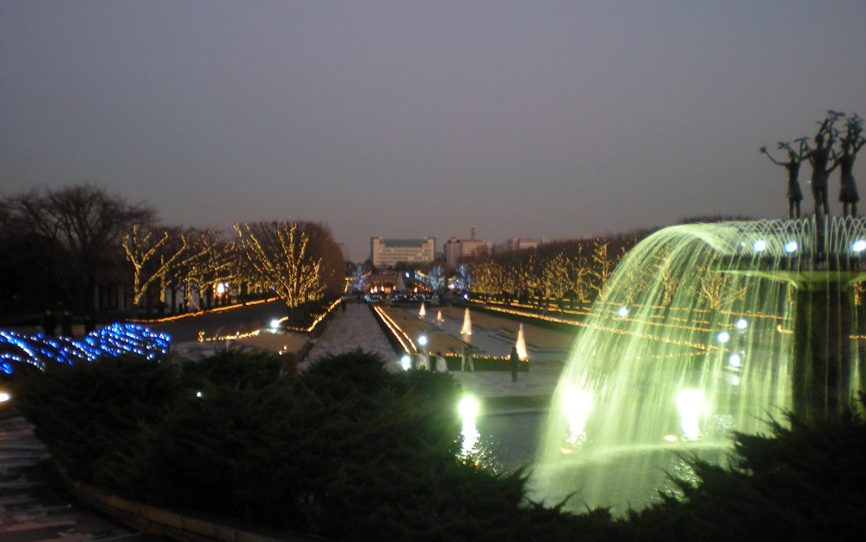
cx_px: 428
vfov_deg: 31.2
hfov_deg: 48.2
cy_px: 300
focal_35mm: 41
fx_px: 968
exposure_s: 1/7.9
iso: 153
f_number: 3.1
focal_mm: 6.3
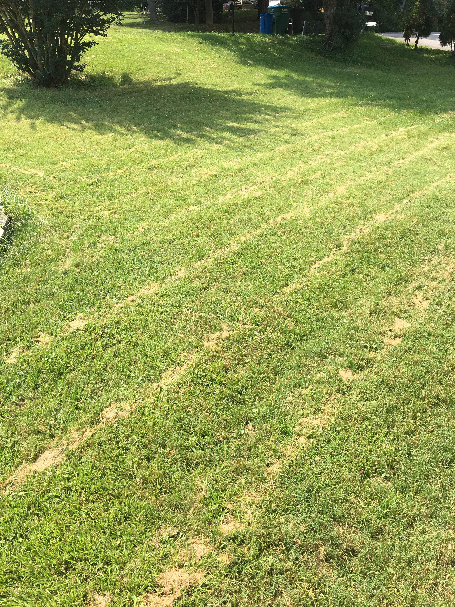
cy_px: 304
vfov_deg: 61.7
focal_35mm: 29
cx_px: 228
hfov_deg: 48.2
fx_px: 508
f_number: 2.2
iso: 25
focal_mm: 4.15
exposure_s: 1/534
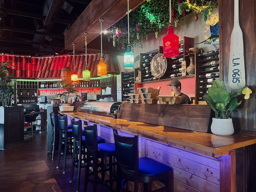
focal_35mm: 26
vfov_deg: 53.1
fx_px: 192
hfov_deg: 67.3
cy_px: 96
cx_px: 128
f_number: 1.6
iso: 500
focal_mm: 5.1
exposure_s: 1/40
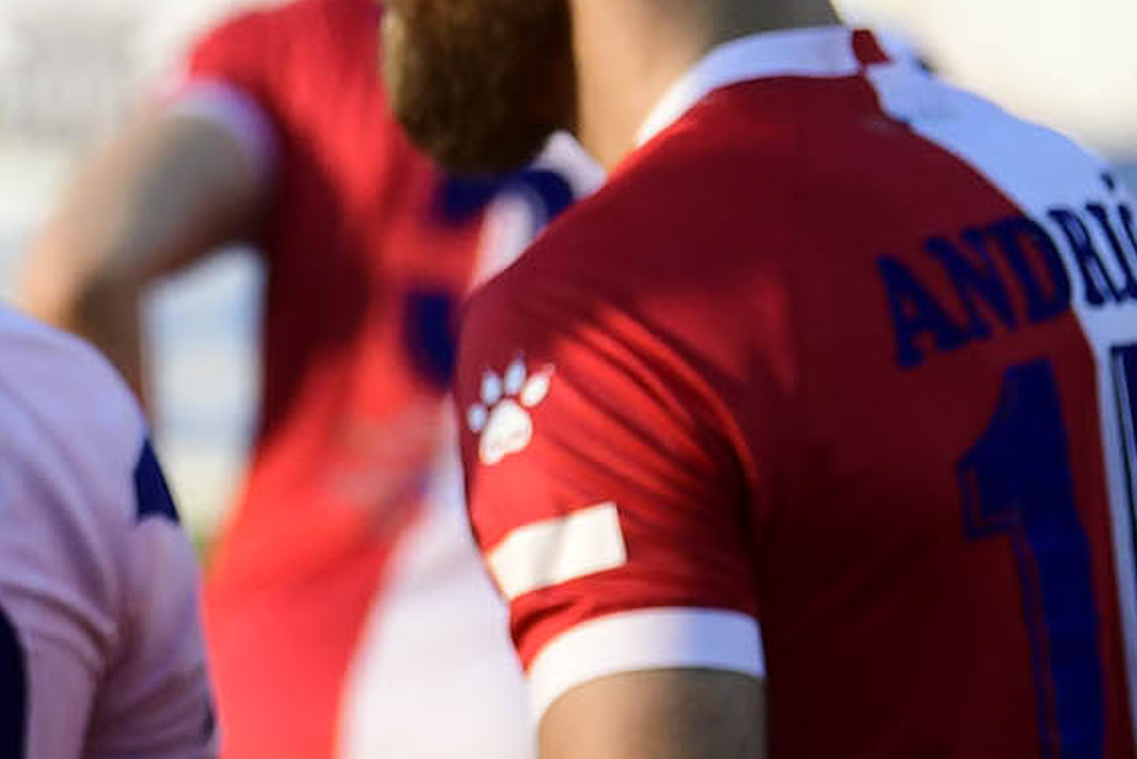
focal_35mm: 618
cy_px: 706
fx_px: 19528
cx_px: -874
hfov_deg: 3.3
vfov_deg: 2.2
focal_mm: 140
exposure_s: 1/2500
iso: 640
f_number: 4
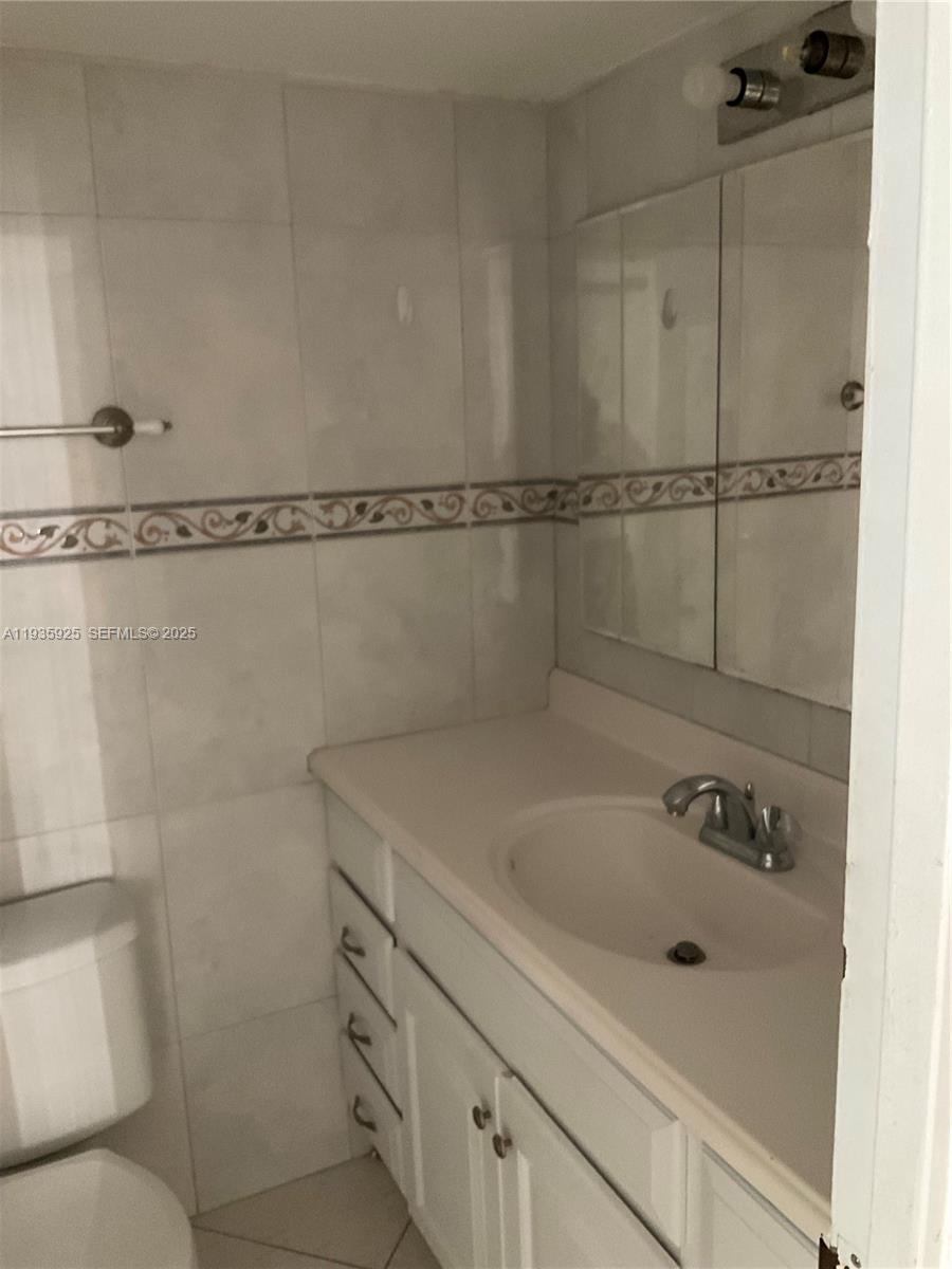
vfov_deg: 61.7
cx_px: 476
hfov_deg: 48.2
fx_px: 1063
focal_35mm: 29
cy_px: 634
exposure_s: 1/33
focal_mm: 3
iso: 250
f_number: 1.8
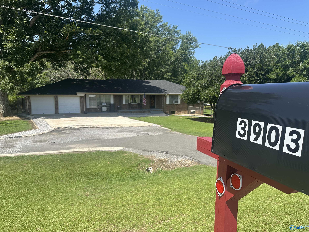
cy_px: 116
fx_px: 214
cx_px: 154
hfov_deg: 71.6
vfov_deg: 56.8
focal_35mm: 24
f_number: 1.78
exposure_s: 1/3155
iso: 80
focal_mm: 6.86
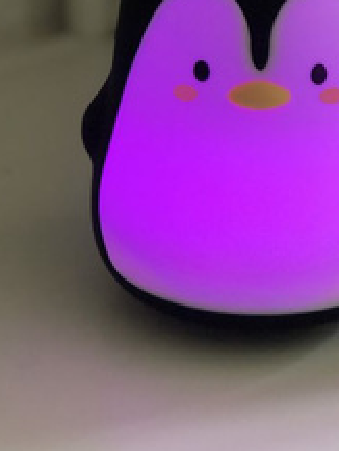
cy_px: 75
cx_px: 341
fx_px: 1539
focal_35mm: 118
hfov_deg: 12.4
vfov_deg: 16.5
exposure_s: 1/30
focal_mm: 6.6
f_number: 2.8
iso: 400
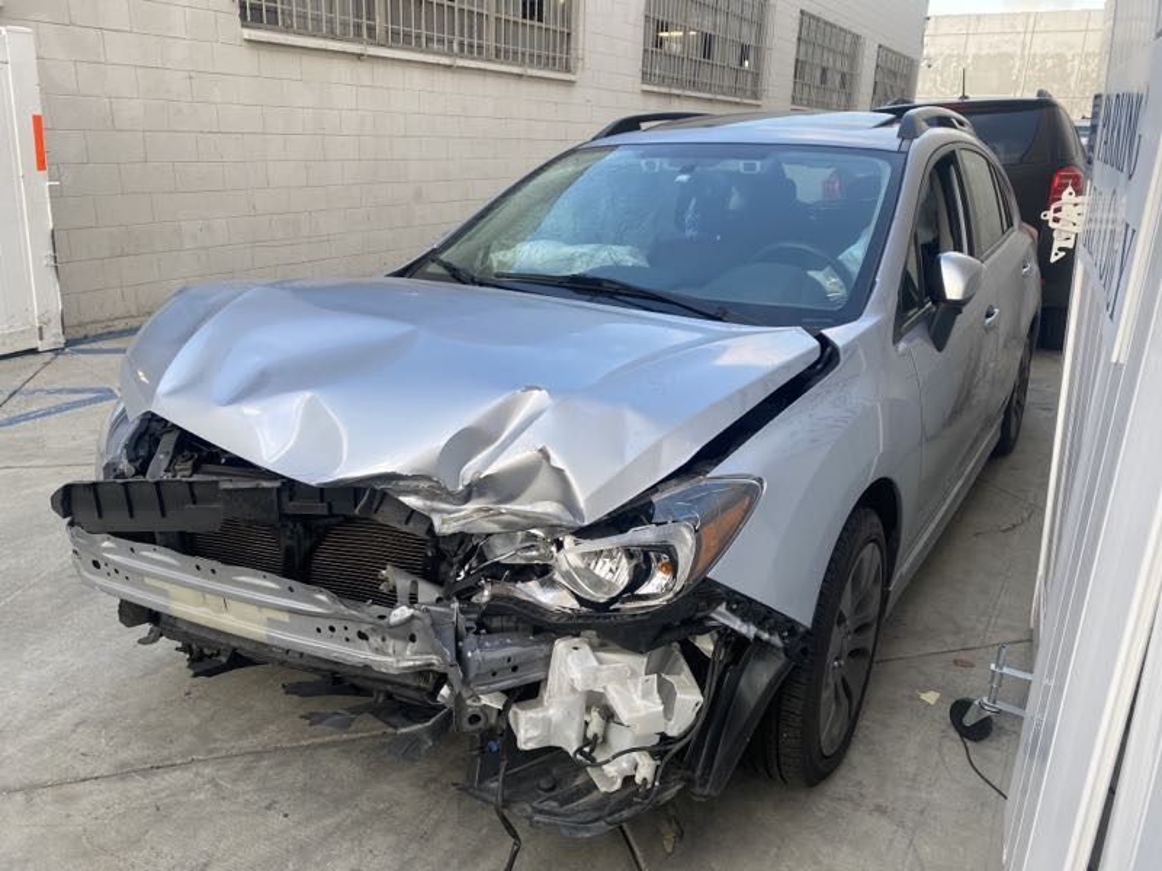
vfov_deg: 53.1
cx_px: 581
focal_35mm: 26
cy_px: 436
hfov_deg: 67.3
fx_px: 873
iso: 32
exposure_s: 1/129
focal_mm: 4.25
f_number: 1.8
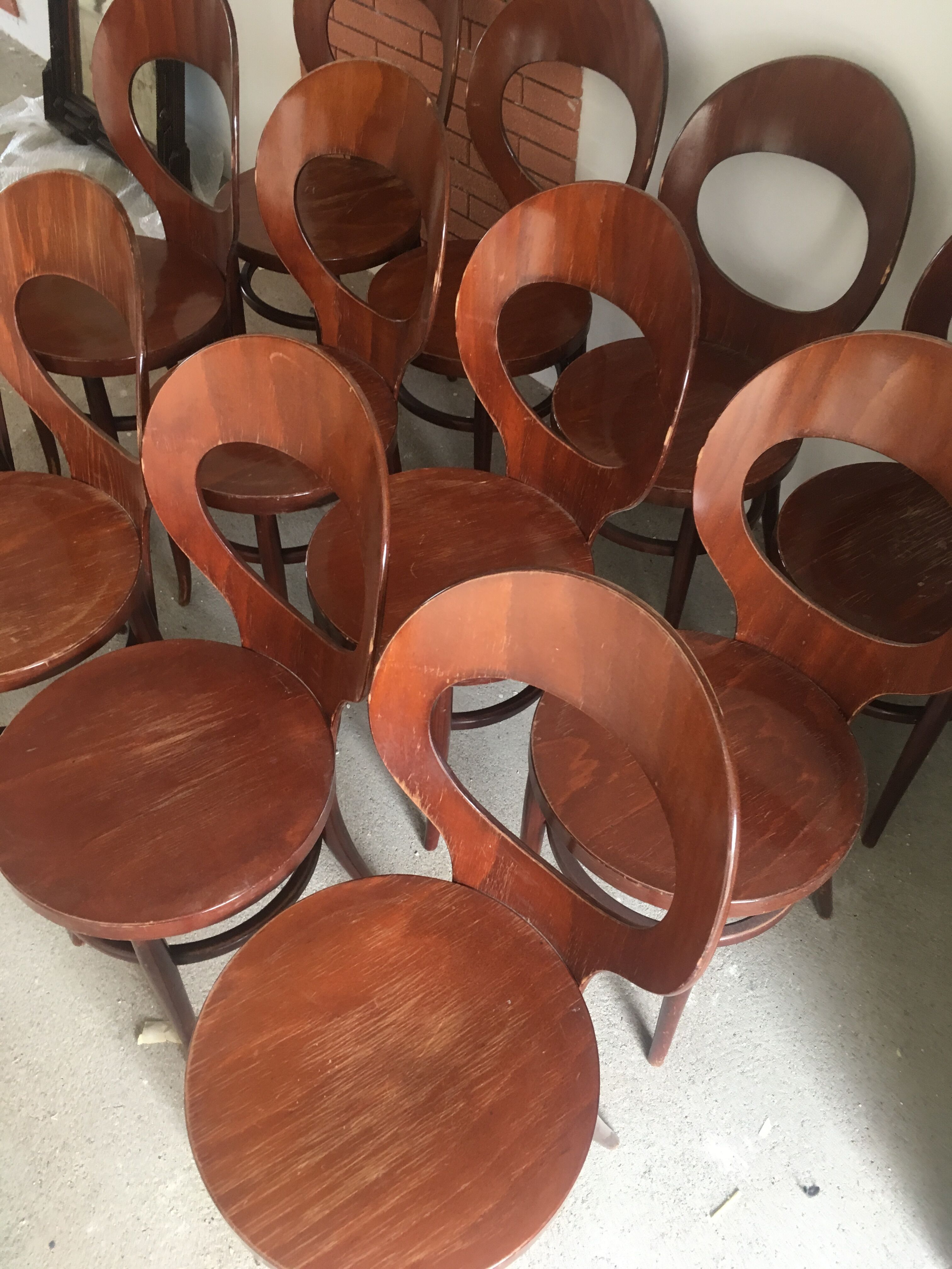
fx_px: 1063
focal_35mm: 29
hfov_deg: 48.2
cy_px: 634
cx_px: 476
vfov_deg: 61.7
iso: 125
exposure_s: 1/33
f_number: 2.2
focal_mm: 4.15
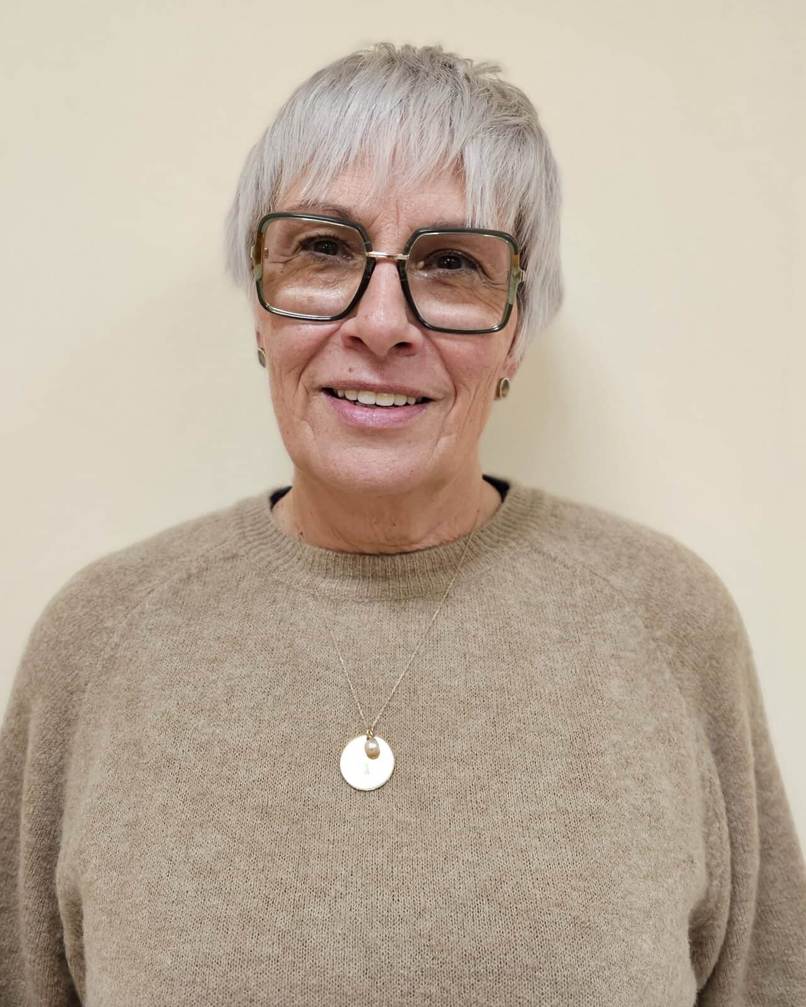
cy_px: 439
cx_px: 449
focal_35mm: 36
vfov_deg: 50.1
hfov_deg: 41.1
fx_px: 1073
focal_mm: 6.3
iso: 160
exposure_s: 1/100
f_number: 1.7
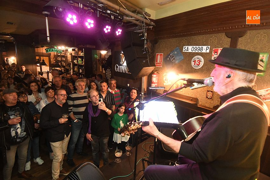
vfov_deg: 67.3
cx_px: 135
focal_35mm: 18
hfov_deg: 90.0
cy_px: 90
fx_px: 135
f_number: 4
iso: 8000
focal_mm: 12
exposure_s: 1/50
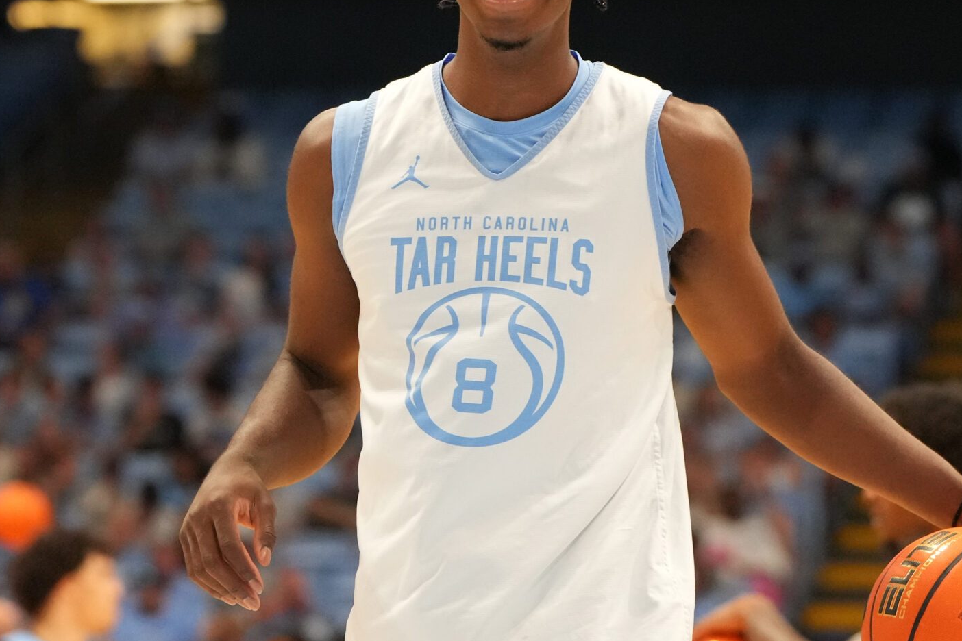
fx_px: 4970
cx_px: 617
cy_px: 227
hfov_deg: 11.0
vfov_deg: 7.4
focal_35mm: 186
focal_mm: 102
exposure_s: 1/1600
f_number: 2.8
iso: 4000
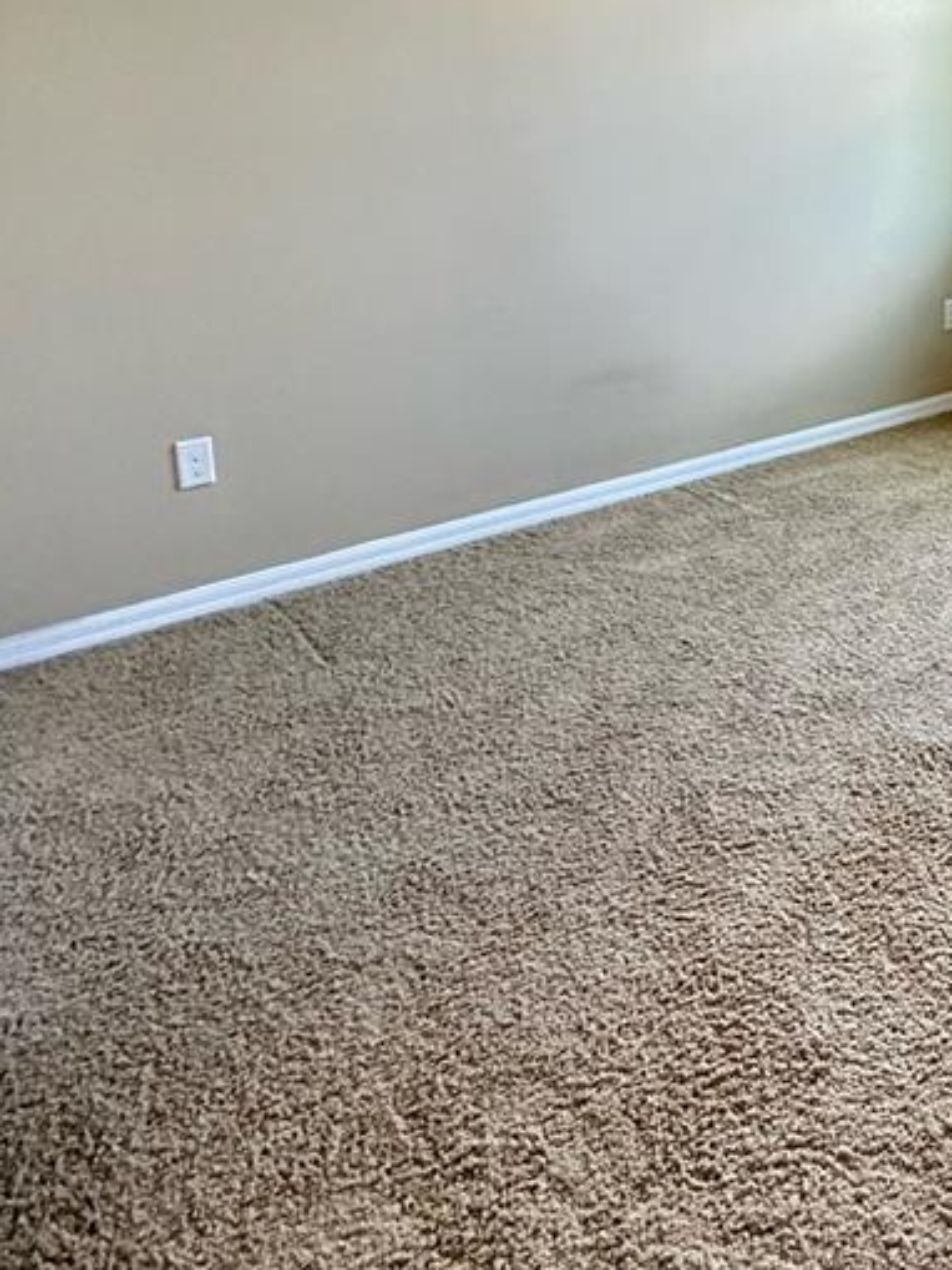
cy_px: 294
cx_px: 915
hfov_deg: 38.9
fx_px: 1210
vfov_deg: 52.5
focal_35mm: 33
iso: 400
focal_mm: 2.22
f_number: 2.2
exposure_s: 1/60
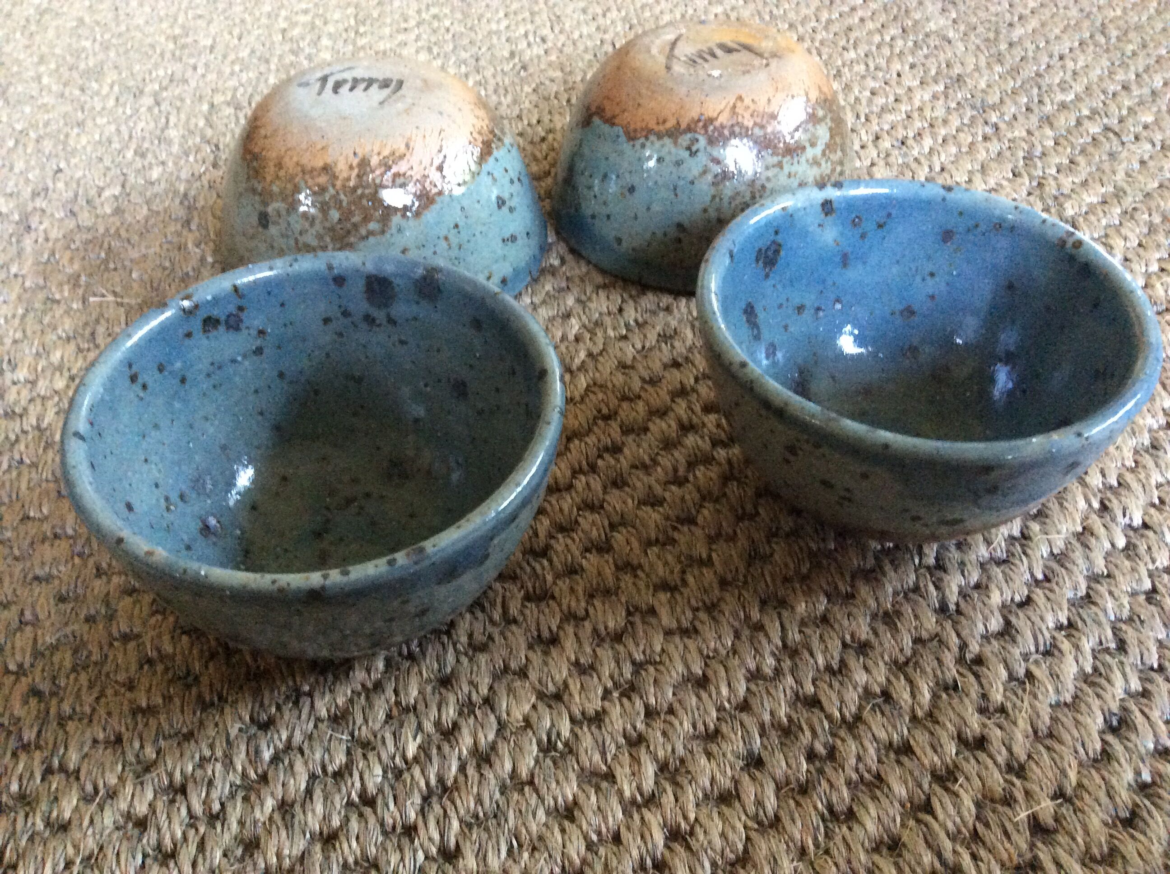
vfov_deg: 44.1
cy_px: 437
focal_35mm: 32
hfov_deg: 56.9
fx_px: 1080
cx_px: 585
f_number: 2.4
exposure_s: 1/17
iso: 400
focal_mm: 3.3
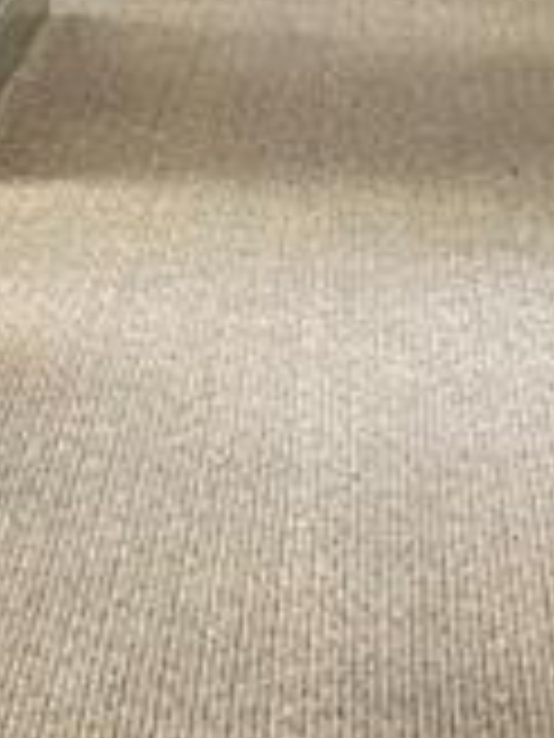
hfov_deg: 7.8
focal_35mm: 190
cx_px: 347
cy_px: 108
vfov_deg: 10.4
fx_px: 4054
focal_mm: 4.25
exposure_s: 1/60
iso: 100
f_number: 1.8
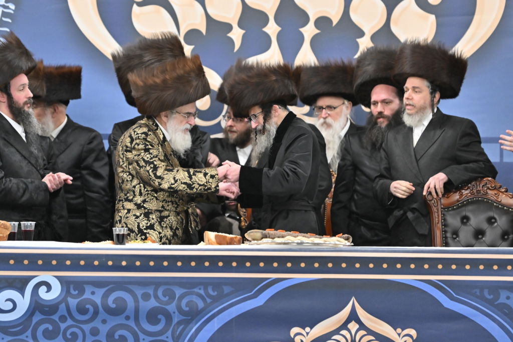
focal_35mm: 300
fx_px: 4273
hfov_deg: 6.9
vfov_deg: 4.6
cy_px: 171
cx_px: 256
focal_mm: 200
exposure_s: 1/320
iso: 1250
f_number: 2.8
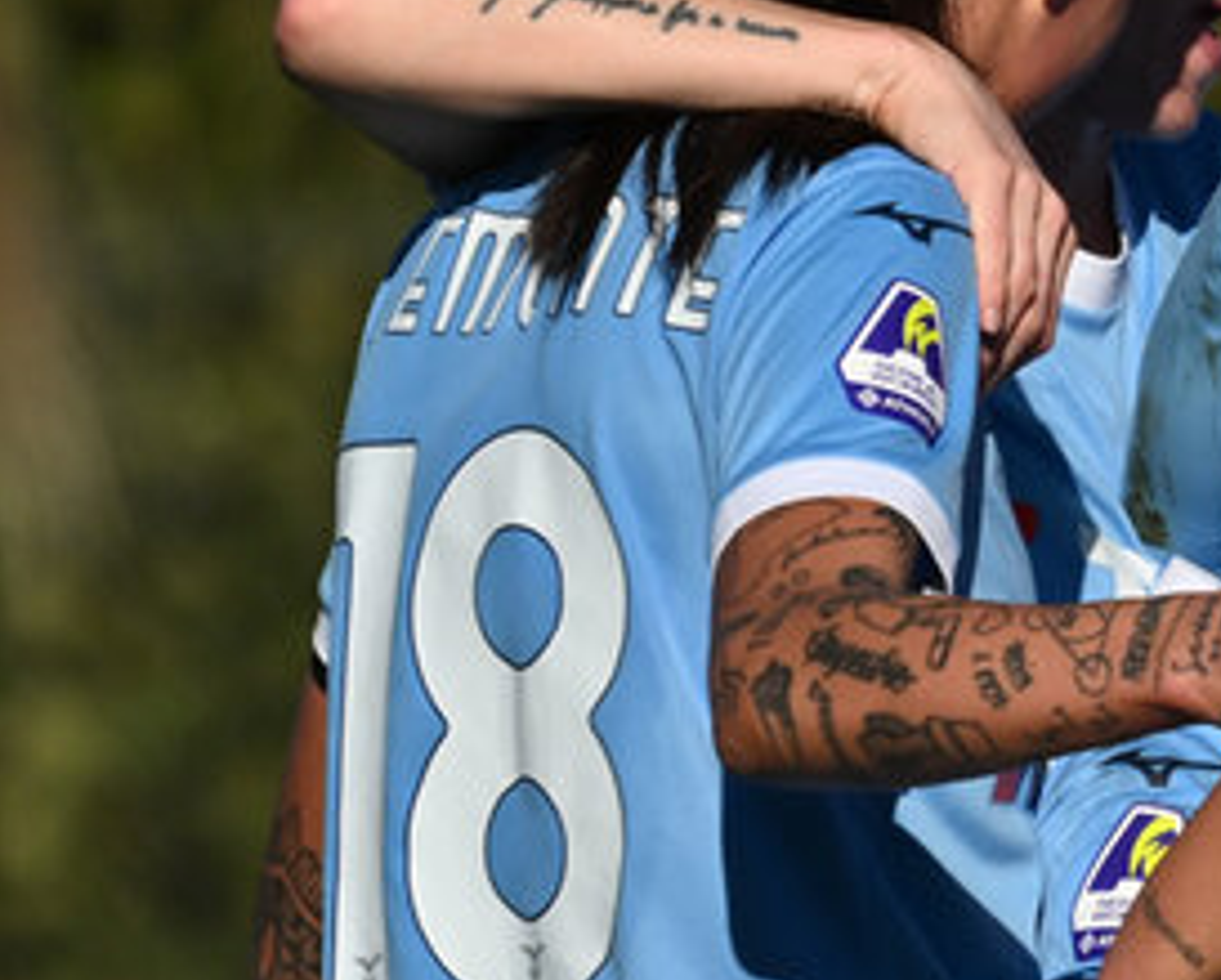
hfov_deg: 0.9
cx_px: 2285
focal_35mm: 2110
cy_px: 797
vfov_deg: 0.7
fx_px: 76331
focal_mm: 600
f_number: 6.3
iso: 180
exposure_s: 1/2000
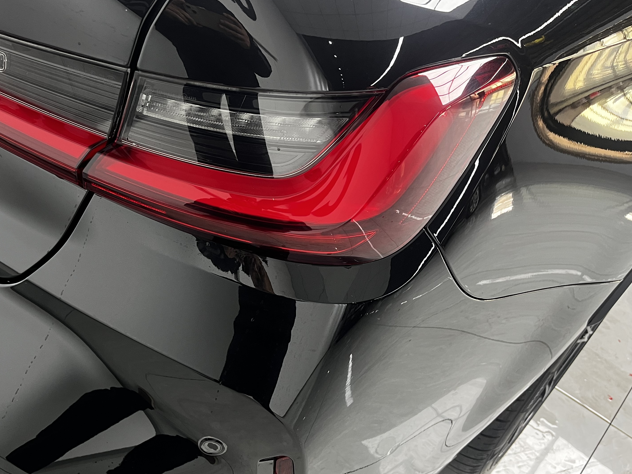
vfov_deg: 38.6
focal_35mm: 37
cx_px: 199
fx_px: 676
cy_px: 259
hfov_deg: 49.1
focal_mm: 5.1
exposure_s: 1/50
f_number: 1.6
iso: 125
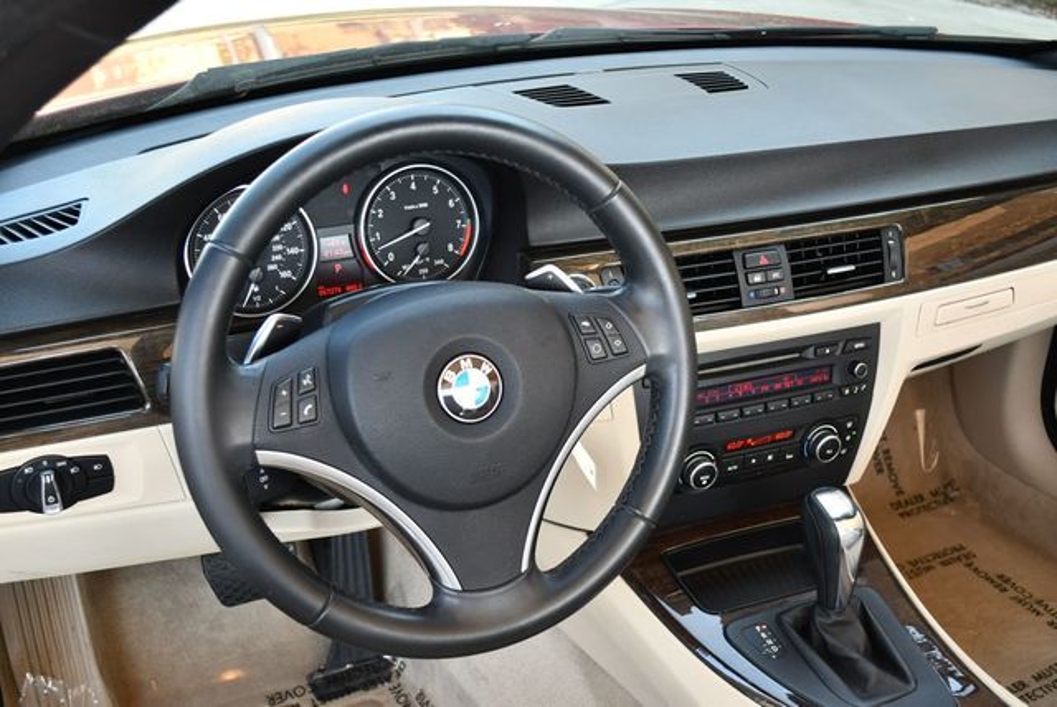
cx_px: 528
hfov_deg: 44.5
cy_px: 354
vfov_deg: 30.6
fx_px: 1293
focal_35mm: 44
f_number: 3.8
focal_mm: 22
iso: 500
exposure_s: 1/250
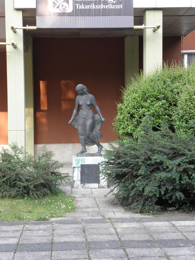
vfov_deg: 25.3
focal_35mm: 77
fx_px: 578
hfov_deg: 19.1
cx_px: 98
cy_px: 130
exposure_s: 1/80
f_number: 3.9
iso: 125
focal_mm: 13.82
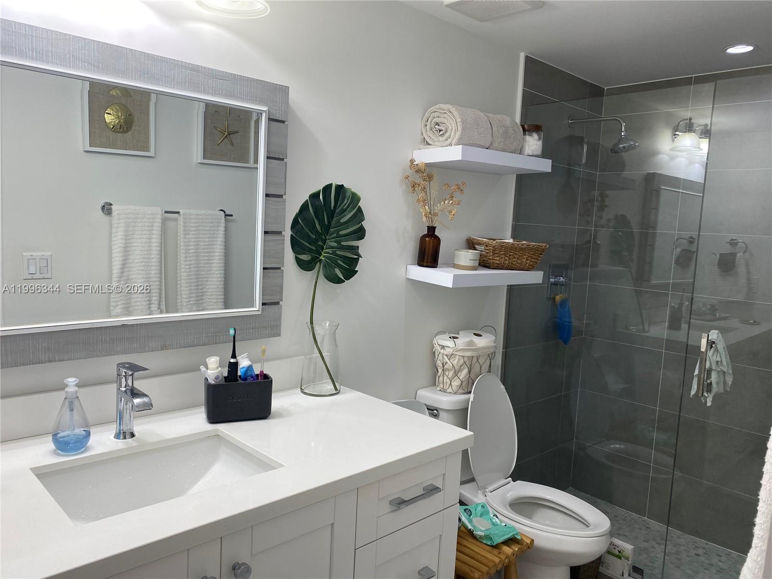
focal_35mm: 26
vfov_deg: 53.1
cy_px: 290
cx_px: 386
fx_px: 580
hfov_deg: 67.3
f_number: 1.8
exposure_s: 1/60
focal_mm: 4.25
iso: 80
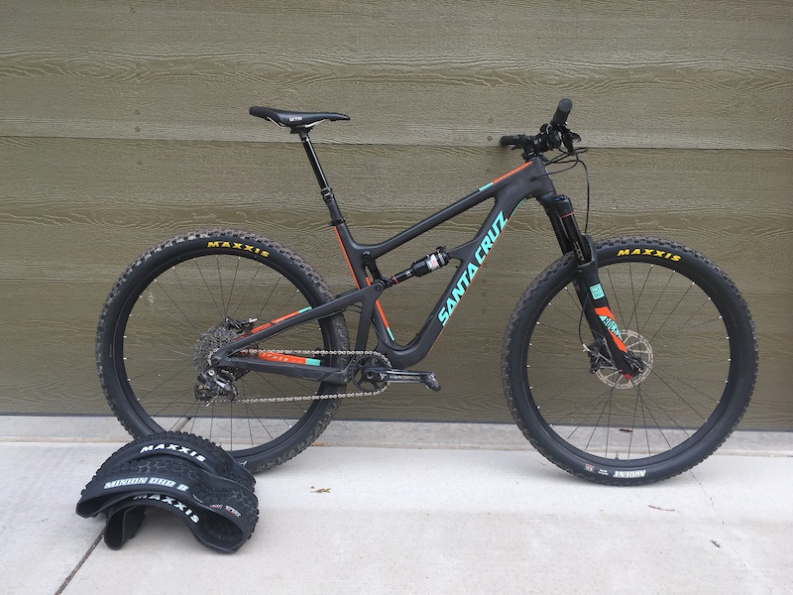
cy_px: 298
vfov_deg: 48.2
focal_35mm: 29
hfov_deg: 61.7
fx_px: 664
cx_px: 396
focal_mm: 4.15
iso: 25
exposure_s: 1/157
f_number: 2.2
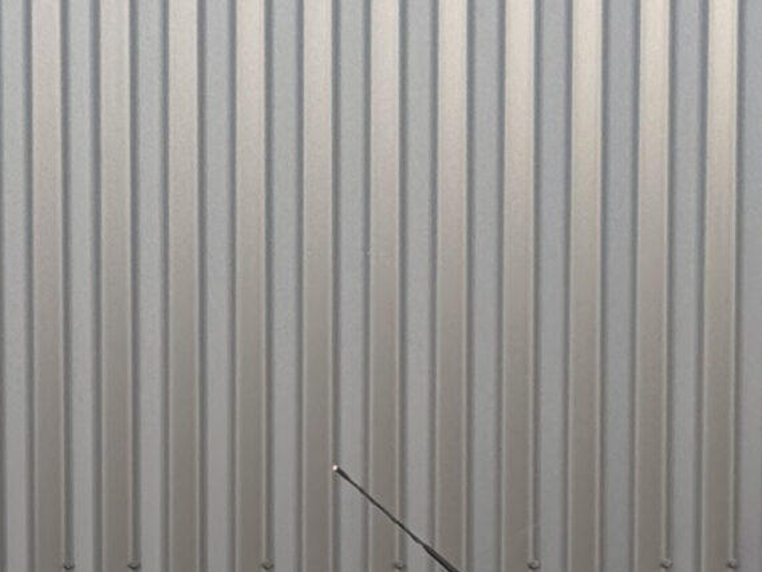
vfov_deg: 6.7
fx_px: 4756
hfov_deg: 9.2
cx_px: 224
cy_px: 986
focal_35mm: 216
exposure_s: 1/769
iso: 80
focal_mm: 6.76
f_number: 1.78
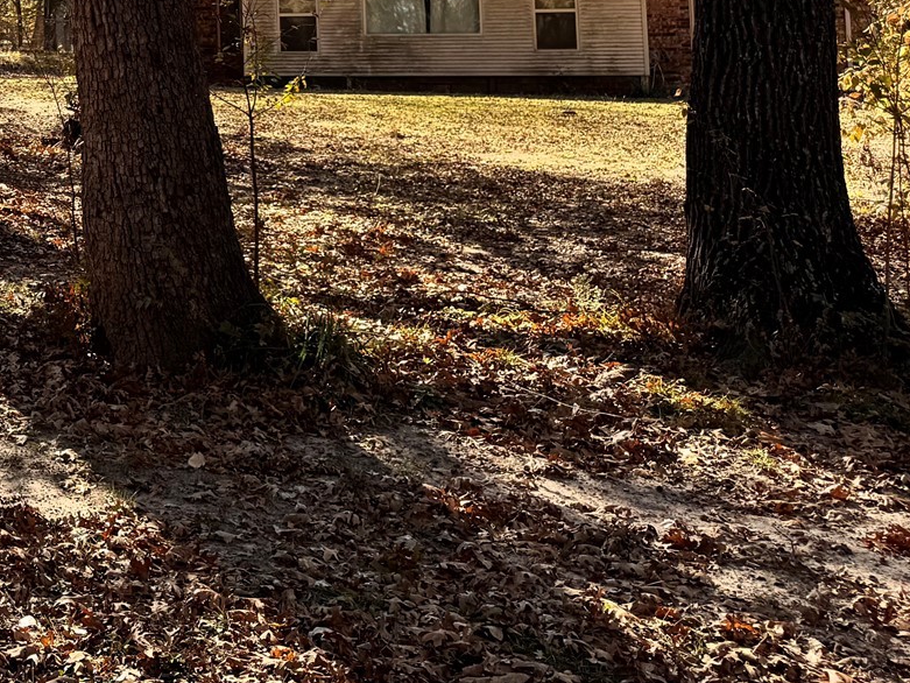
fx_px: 1551
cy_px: -55
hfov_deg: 28.2
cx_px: -207
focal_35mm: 59
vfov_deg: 23.4
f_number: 1.78
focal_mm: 6.76
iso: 80
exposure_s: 1/2105
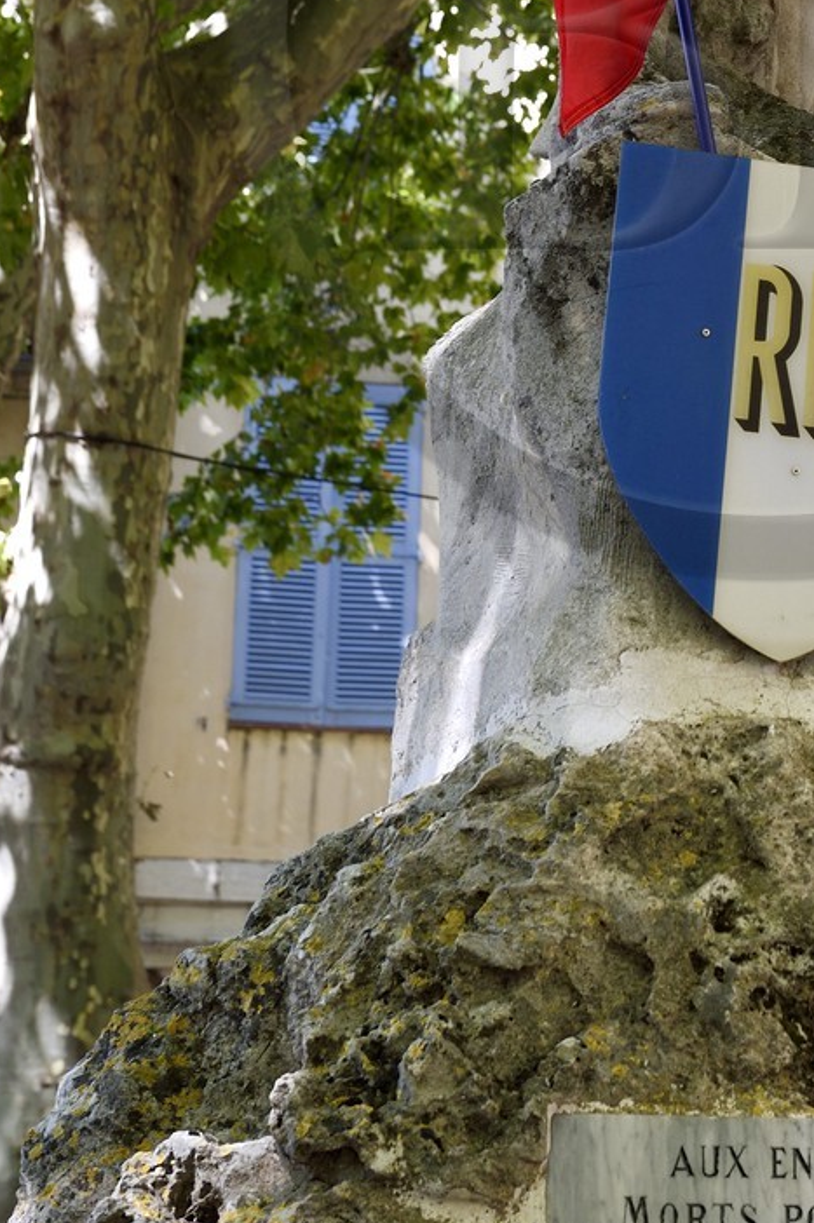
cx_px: 768
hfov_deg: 11.9
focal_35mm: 114
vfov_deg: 17.6
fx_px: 3872
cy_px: 37
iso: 200
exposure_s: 1/50
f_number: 5.6
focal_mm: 50
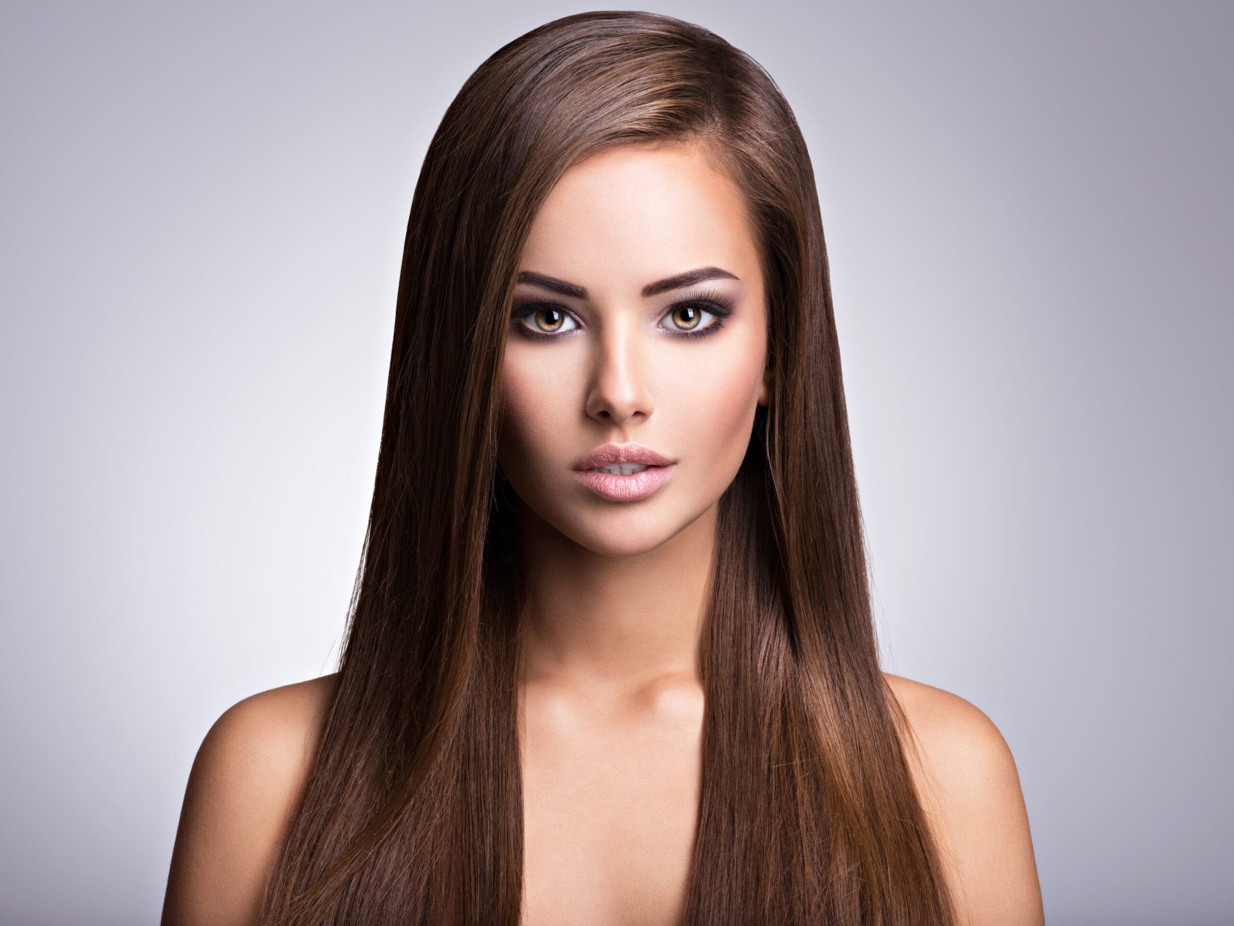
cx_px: 617
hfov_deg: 20.9
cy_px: 463
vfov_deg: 15.7
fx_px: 3351
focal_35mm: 94
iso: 200
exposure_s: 1/125
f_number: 22
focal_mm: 120
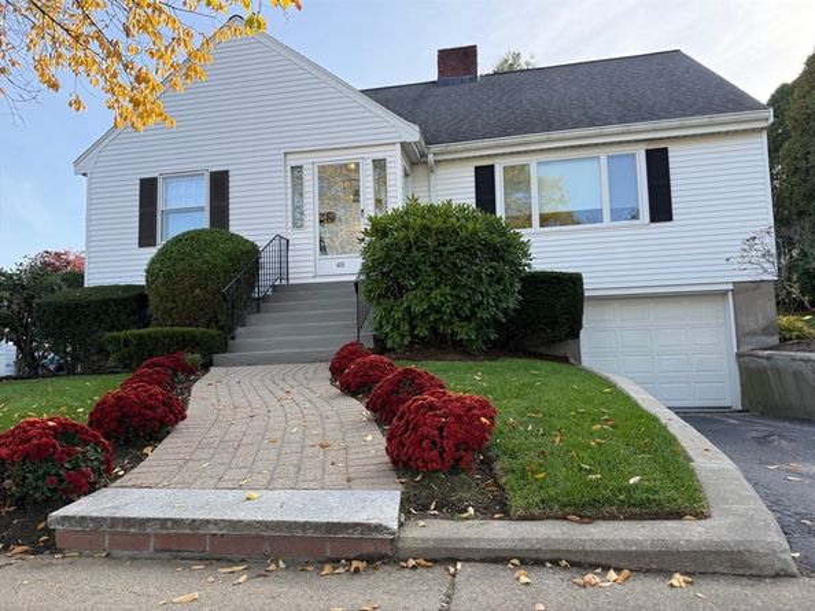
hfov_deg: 71.6
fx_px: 565
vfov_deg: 56.8
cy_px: 306
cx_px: 408
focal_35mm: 24
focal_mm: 6.76
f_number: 1.78
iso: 100
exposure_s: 1/1314
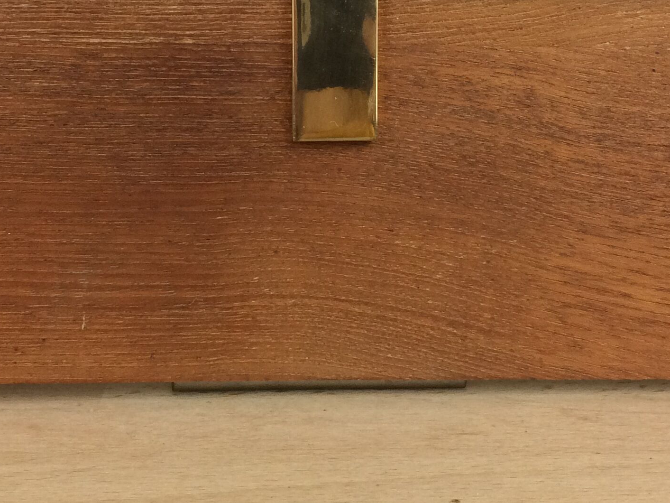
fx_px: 1297
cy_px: 27
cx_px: 305
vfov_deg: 21.3
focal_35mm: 67
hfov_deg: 29.0
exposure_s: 1/100
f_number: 2.2
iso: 64
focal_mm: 4.15
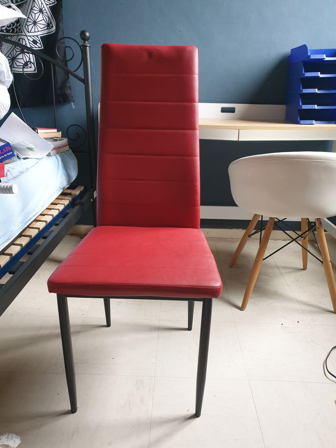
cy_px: 224
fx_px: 336
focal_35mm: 26
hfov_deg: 53.1
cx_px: 168
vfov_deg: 67.3
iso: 250
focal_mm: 4.3
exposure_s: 1/31
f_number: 1.5
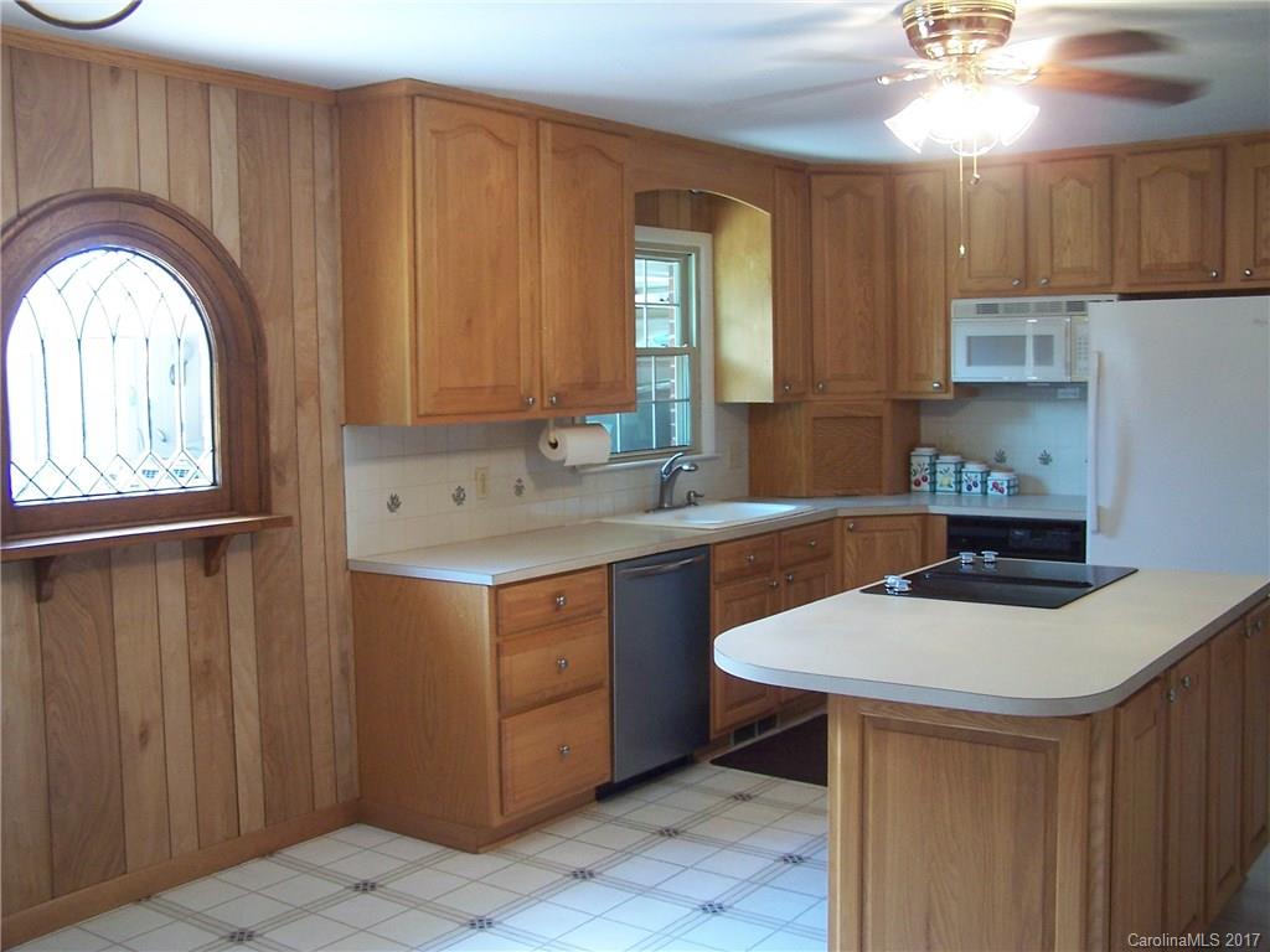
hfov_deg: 49.0
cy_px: 476
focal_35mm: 38
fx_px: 1394
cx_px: 635
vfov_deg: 37.7
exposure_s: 1/30
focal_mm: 6.3
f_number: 2.8
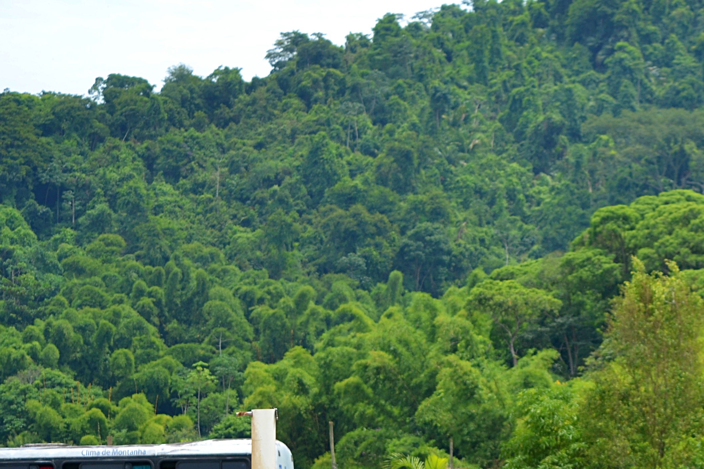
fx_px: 3541
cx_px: 717
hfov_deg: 11.2
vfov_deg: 7.6
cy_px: 427
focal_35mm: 181
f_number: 7.1
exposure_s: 1/200
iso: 100
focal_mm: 55
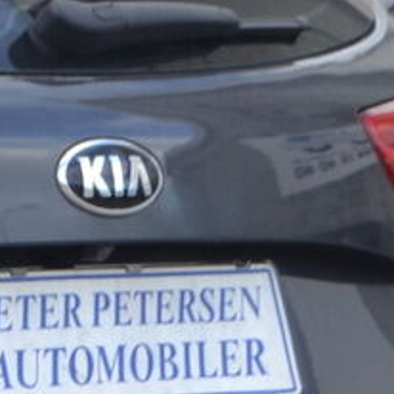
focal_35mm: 380
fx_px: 4893
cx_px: -1025
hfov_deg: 4.3
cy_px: 503
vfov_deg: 4.6
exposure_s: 1/125
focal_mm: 32
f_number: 5.6
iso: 125
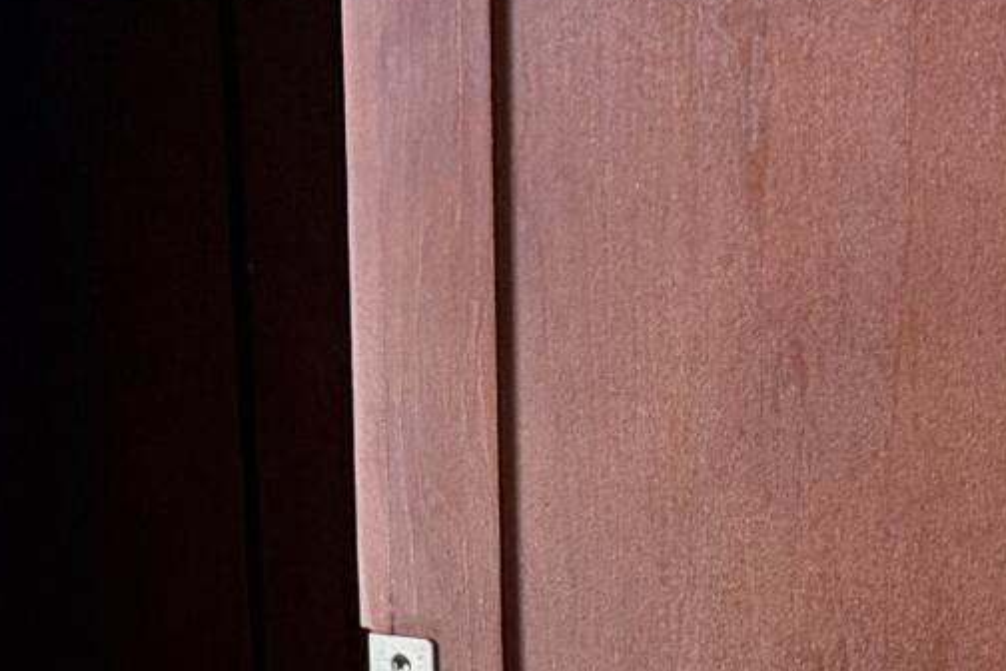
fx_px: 4499
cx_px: 1405
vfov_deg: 7.9
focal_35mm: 161
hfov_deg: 12.3
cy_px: 1642
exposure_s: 1/86
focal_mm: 5.96
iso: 125
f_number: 1.6
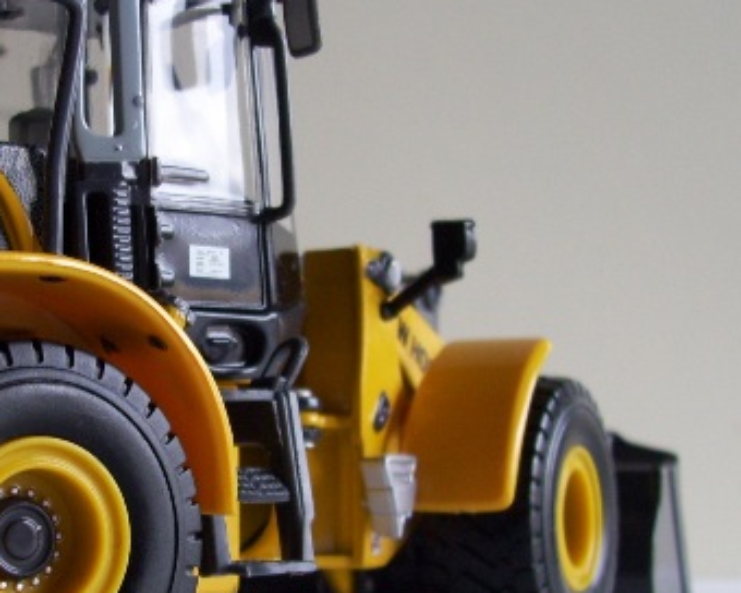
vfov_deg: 19.6
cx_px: 186
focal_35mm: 78
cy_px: 404
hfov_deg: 24.2
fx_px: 1711
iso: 80
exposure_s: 1/50
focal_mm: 5.7
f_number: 2.9
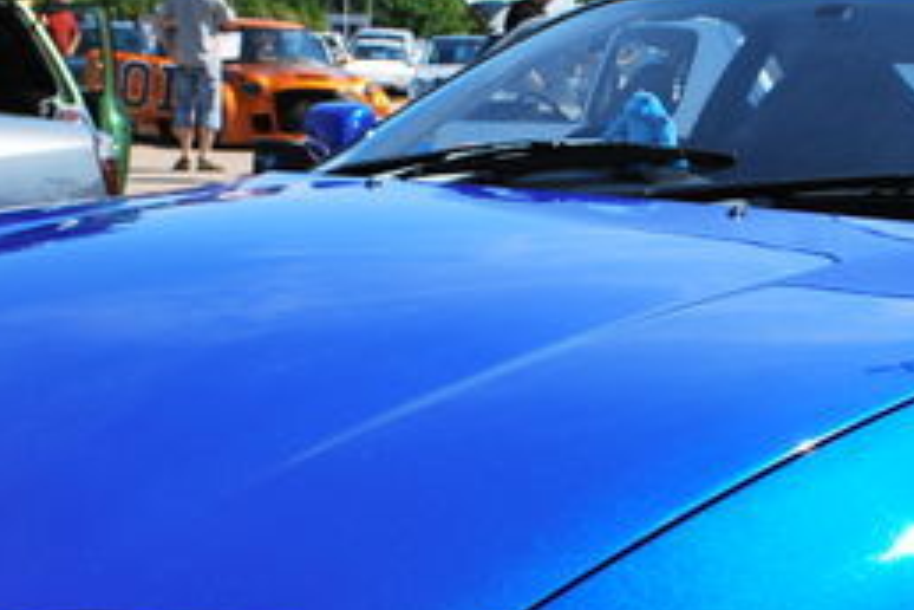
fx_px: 1701
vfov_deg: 20.3
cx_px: 588
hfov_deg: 29.9
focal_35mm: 67
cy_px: 369
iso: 100
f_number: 9
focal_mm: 18
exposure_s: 1/320
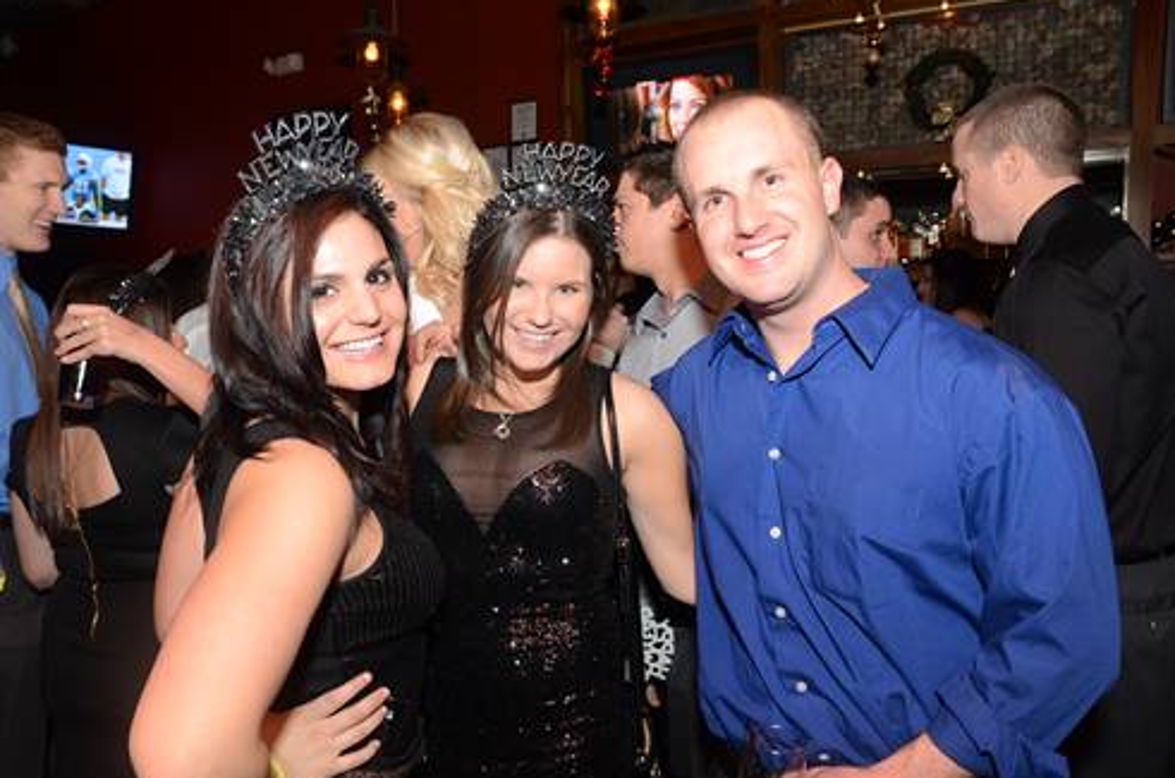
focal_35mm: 29
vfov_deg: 45.3
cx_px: 582
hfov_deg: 64.6
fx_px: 930
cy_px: 426
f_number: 5.6
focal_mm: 17
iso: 1250
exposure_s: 1/40
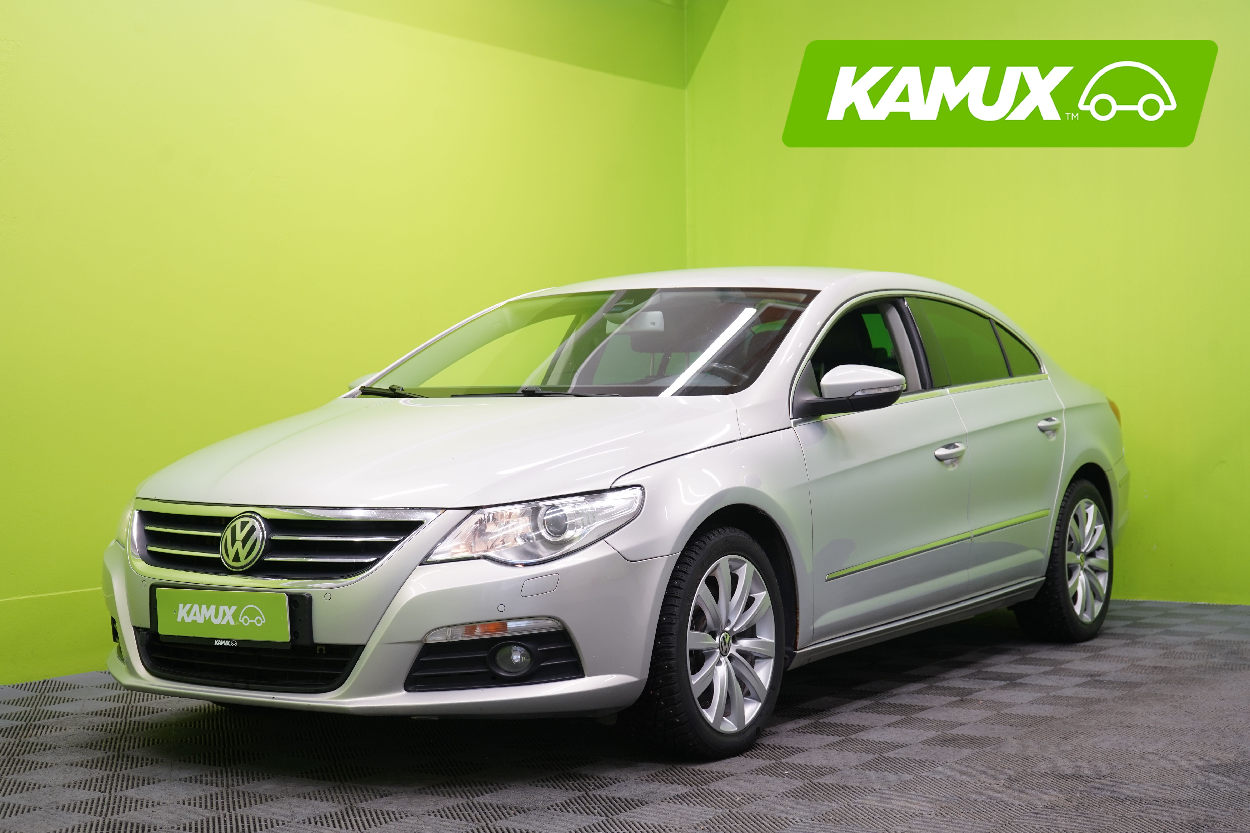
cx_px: 625
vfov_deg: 24.6
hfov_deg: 36.2
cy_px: 416
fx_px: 1910
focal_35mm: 55
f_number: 5
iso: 400
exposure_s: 1/30
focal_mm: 55
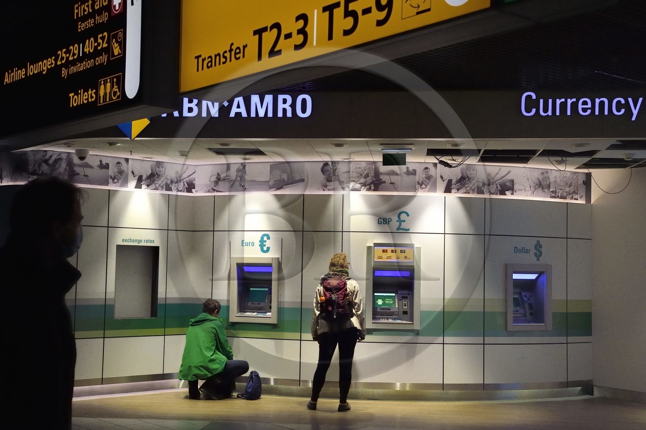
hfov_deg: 41.1
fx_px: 861
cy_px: 215
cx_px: 323
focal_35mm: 48
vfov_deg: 28.1
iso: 3200
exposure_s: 1/640
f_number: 9
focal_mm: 48
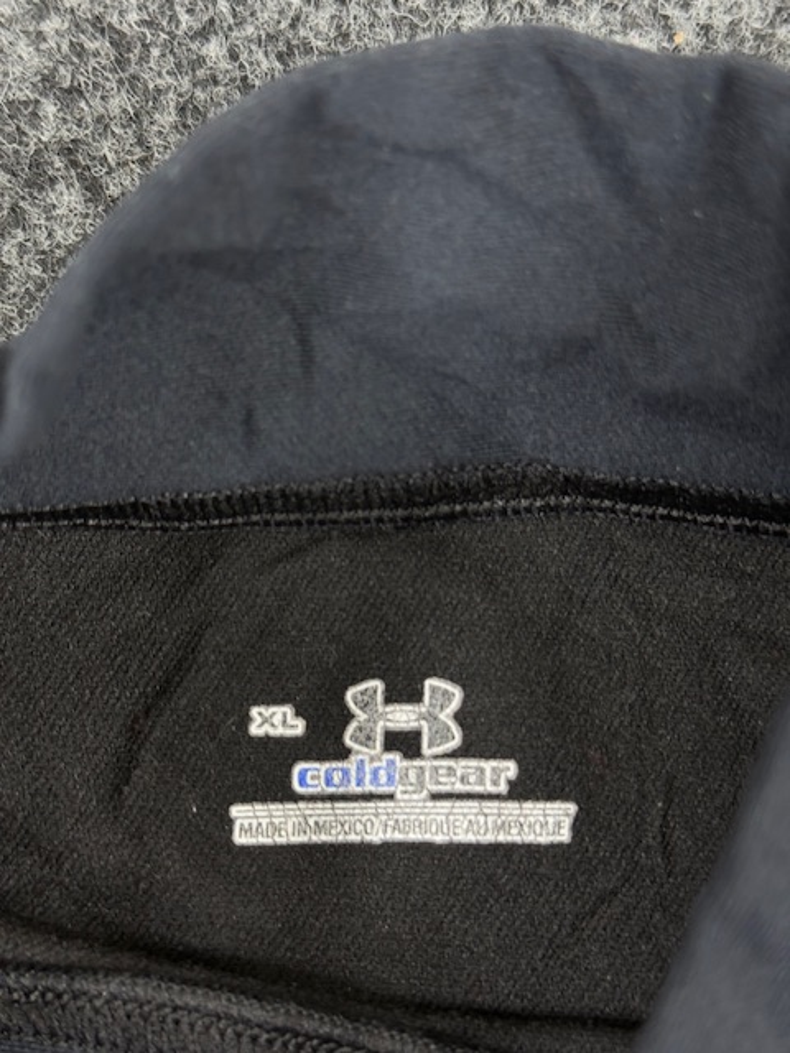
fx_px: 1461
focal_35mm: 48
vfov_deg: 39.7
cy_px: 526
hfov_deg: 30.3
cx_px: 395
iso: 250
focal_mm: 6.76
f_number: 1.78
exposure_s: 1/50
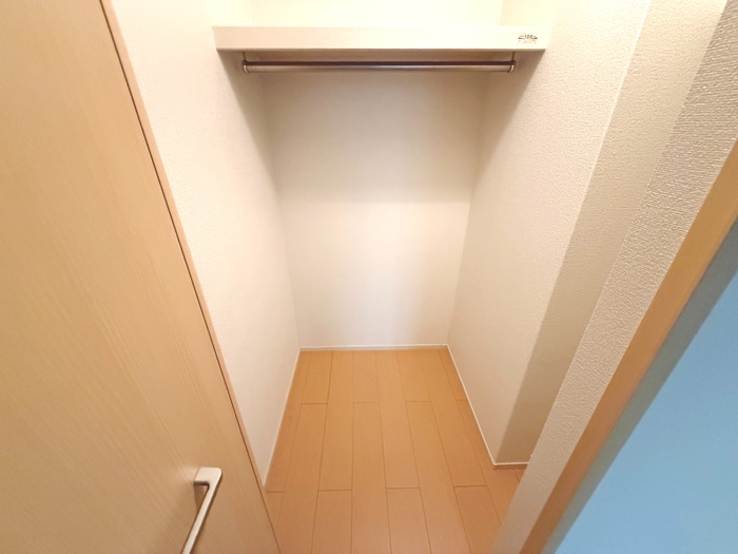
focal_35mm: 14
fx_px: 298
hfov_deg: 102.1
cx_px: 369
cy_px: 277
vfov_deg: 85.7
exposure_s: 1/60
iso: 800
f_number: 2.2
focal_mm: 2.22
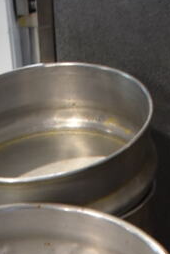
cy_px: 420
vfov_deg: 17.9
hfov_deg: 14.1
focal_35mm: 97
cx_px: 62
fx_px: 685
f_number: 3.5
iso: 1000
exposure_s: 1/125
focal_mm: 18
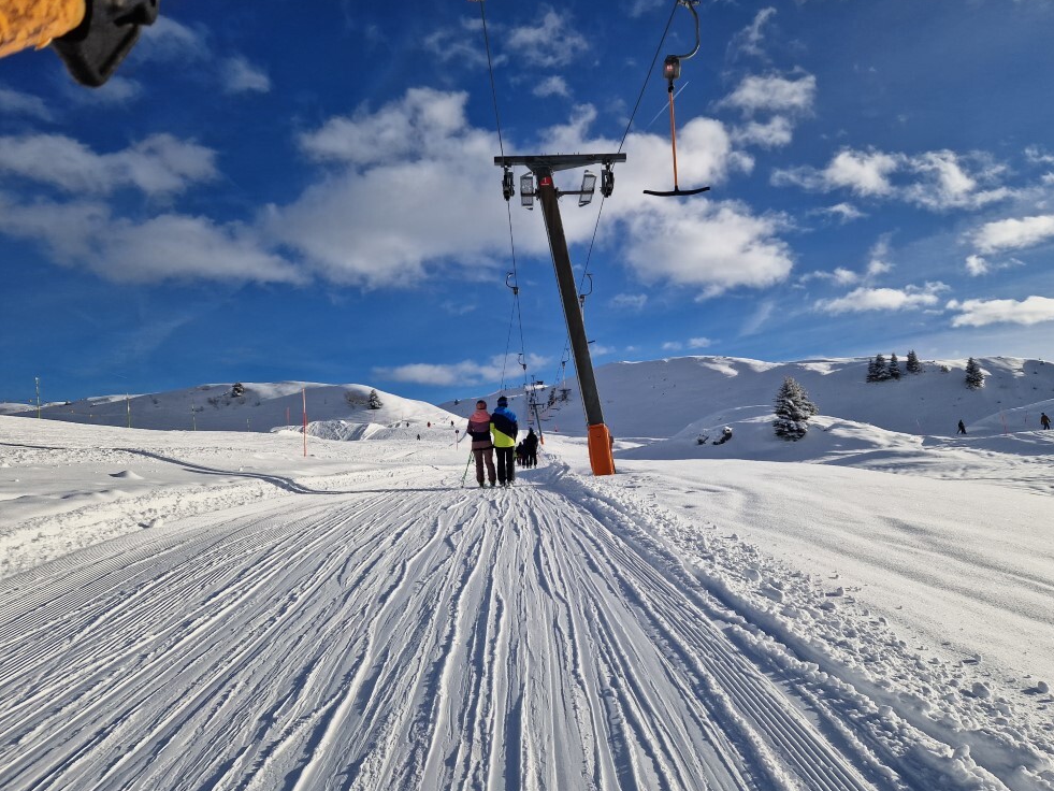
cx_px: 548
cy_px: 398
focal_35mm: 24
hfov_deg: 71.6
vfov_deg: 56.8
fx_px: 731
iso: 50
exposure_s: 1/3720
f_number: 1.8
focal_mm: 5.4
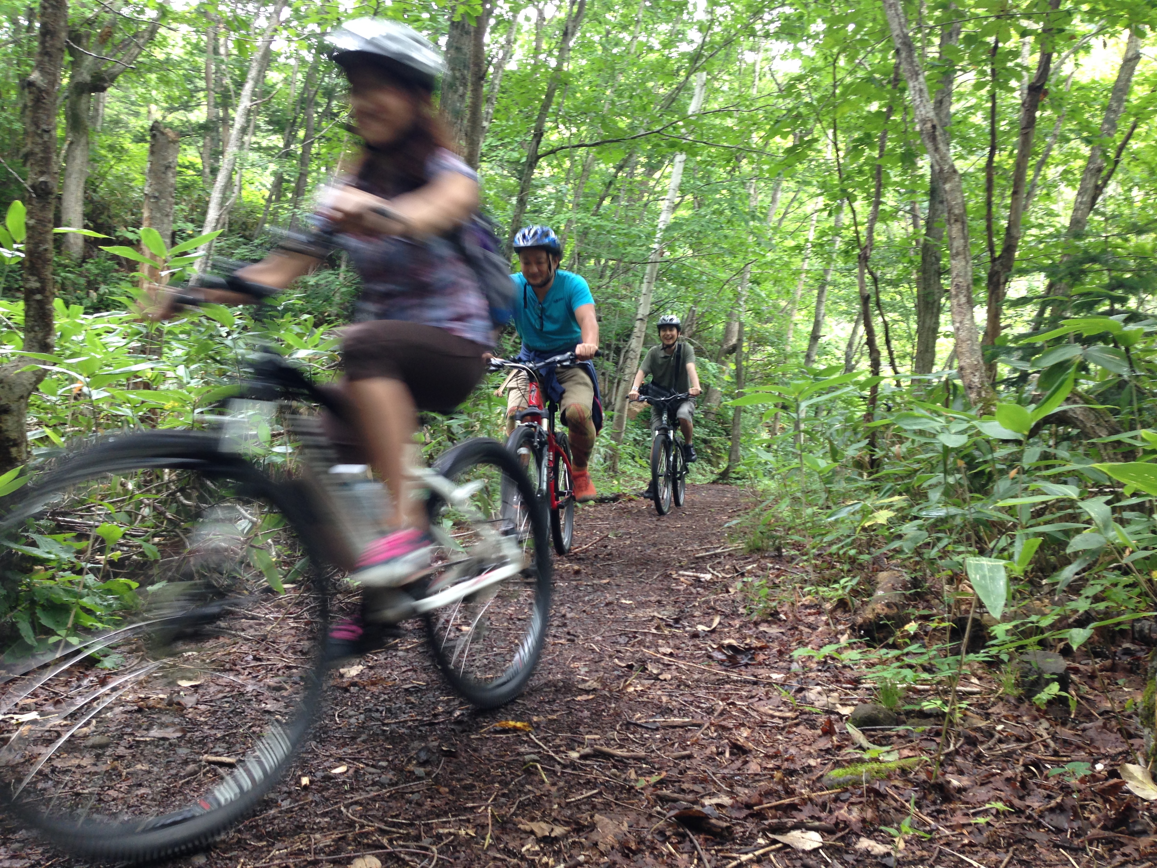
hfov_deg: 55.4
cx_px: 578
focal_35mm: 33
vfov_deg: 42.9
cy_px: 434
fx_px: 1103
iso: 50
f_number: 2.4
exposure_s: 1/20
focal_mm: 4.12
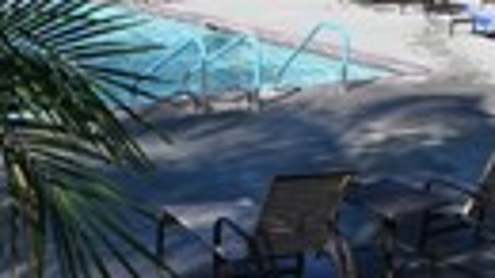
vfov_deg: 12.2
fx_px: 1220
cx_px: 156
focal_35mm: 93
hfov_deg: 22.8
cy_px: -169
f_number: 6.3
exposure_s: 1/320
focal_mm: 12
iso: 100
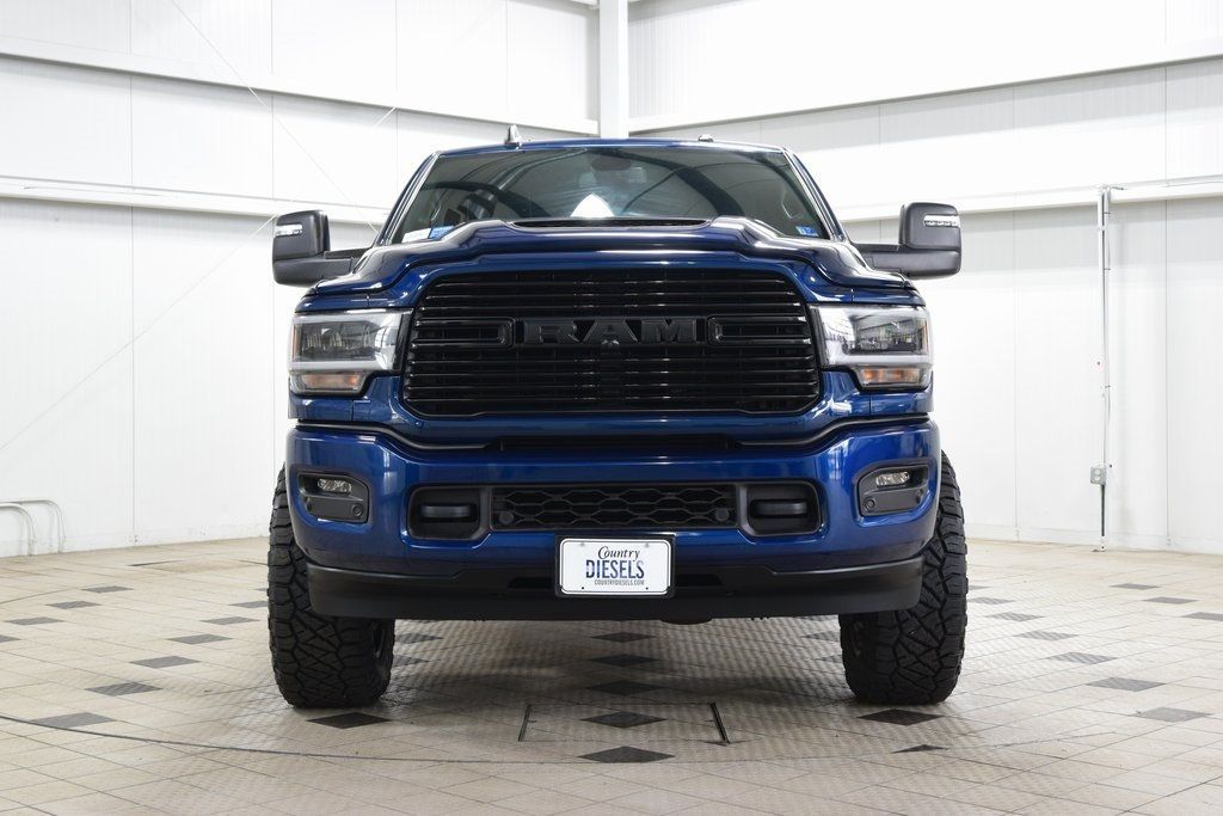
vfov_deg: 25.8
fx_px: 1784
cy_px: 408
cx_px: 612
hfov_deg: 37.8
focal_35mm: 52
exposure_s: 1/15
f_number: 6.3
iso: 900
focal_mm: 35
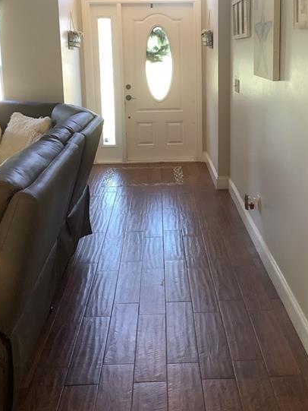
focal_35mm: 44
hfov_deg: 32.9
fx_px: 522
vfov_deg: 42.5
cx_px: 171
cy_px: 144
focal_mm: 3.3
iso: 125
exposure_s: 1/50
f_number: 2.4
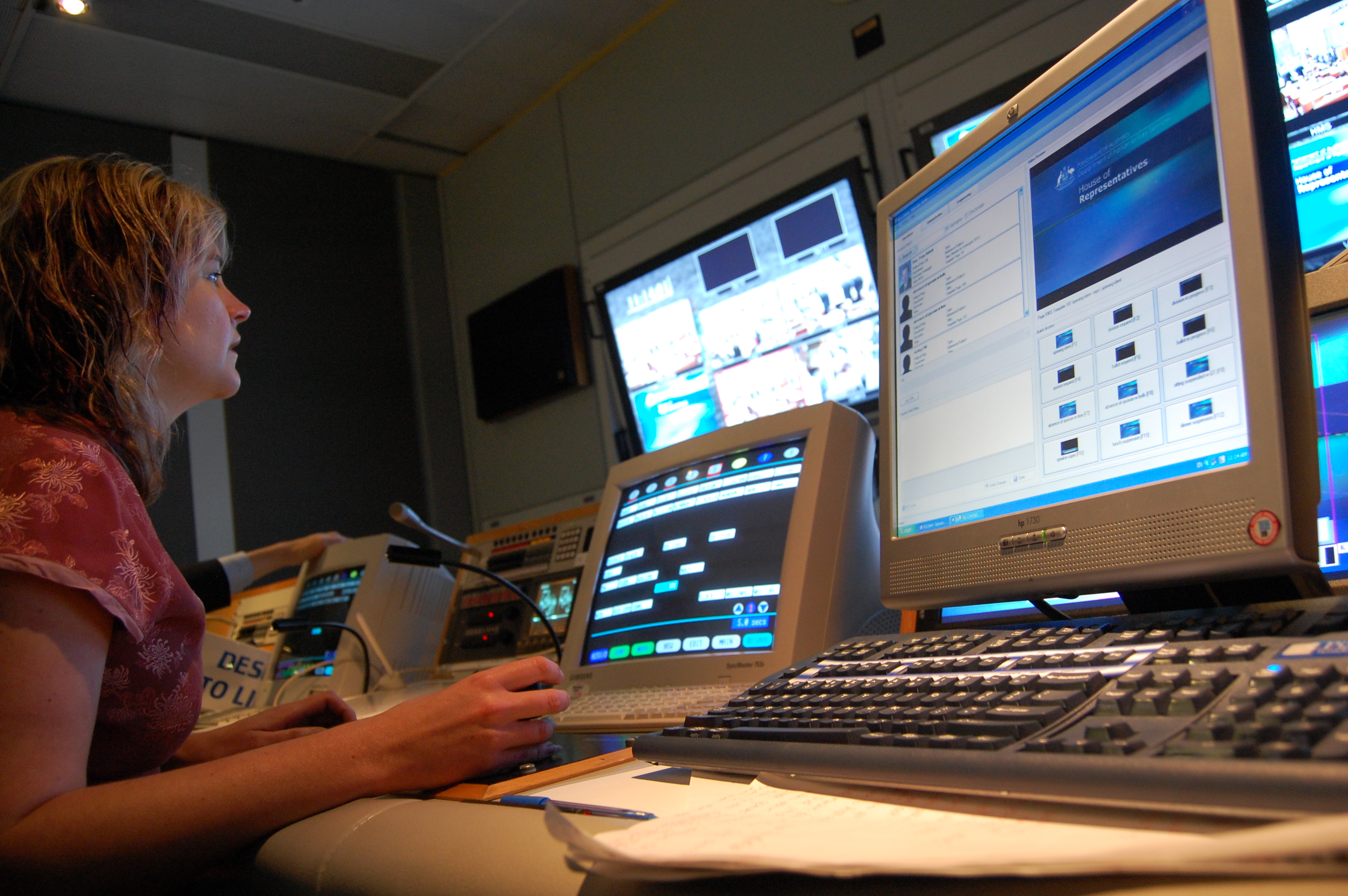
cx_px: 674
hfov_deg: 67.4
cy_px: 448
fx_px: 1010
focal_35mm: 27
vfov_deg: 47.8
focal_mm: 18
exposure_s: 1/10
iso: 800
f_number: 3.5
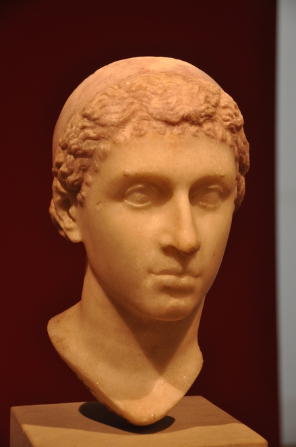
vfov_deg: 21.9
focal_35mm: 93
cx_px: 148
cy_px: 224
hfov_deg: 14.7
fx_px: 1151
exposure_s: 1/60
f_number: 4.8
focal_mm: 62
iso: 500
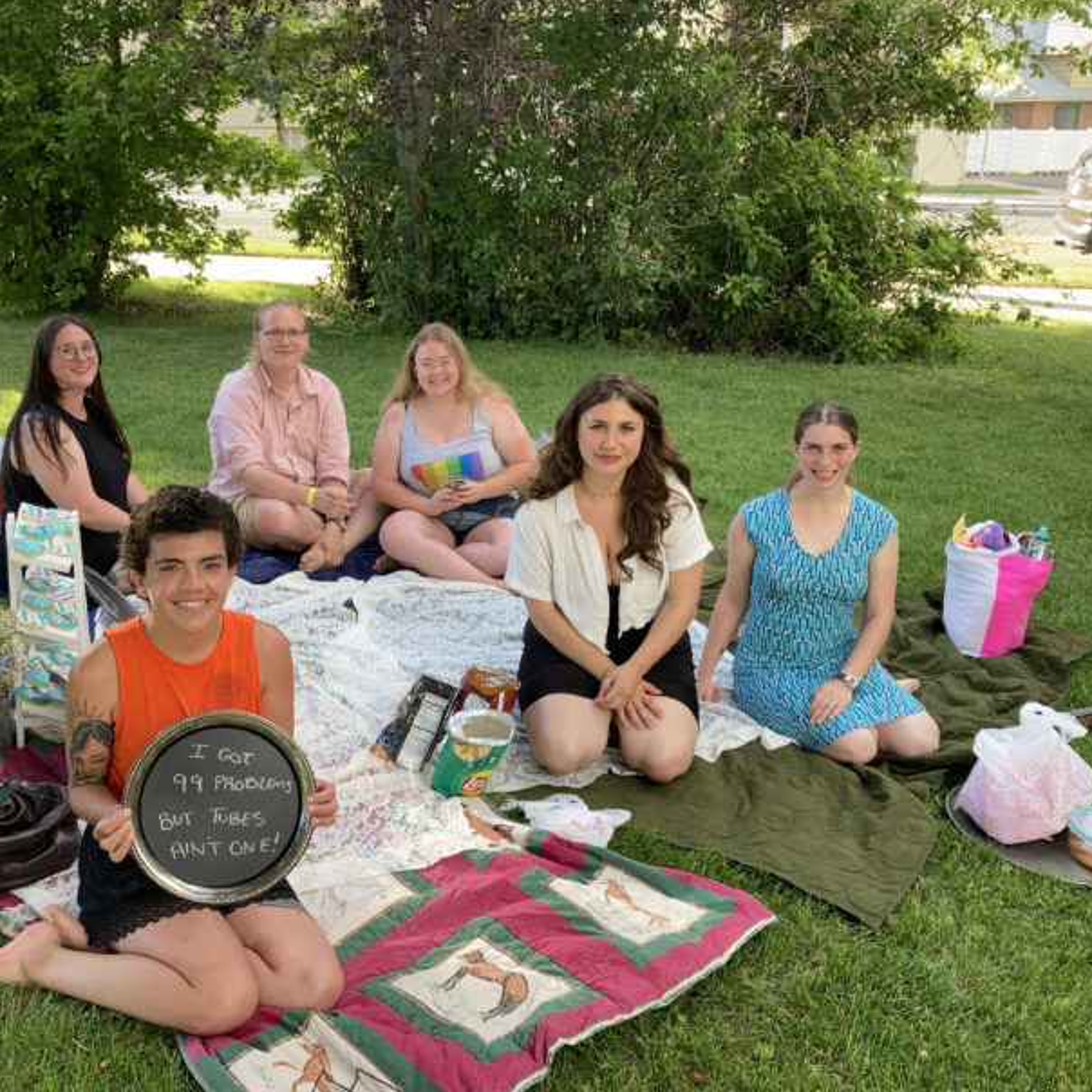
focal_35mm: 34
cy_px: 556
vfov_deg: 48.4
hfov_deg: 48.3
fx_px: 1213
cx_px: 461
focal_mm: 3.99
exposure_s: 1/121
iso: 25
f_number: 1.8
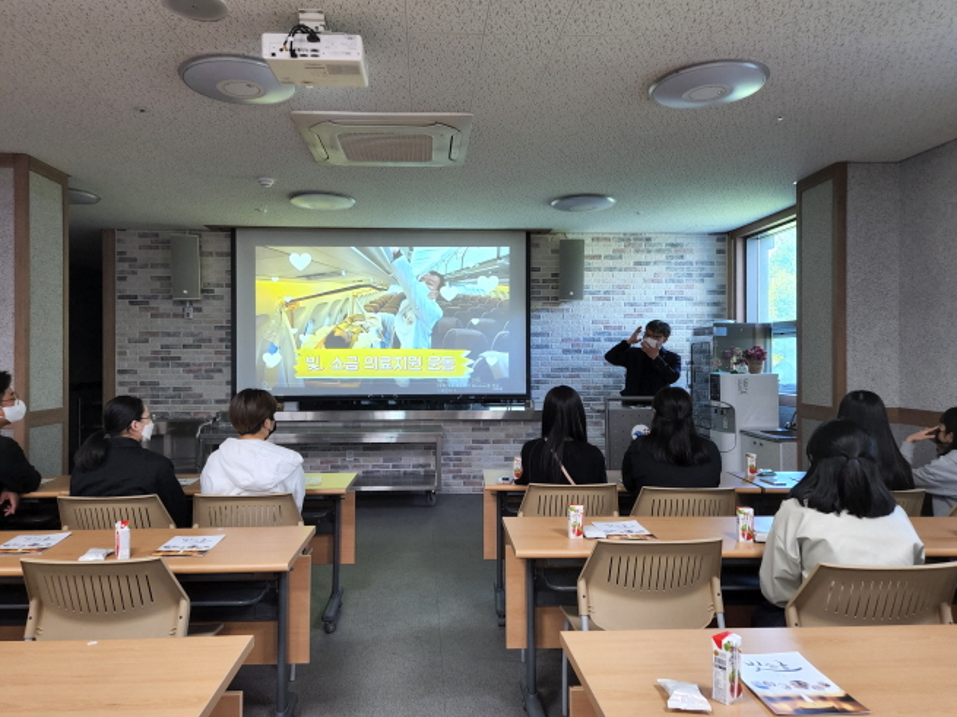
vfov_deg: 54.9
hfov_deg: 69.4
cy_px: 352
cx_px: 460
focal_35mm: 25
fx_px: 691
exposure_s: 1/120
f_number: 1.8
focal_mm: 5.4
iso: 250
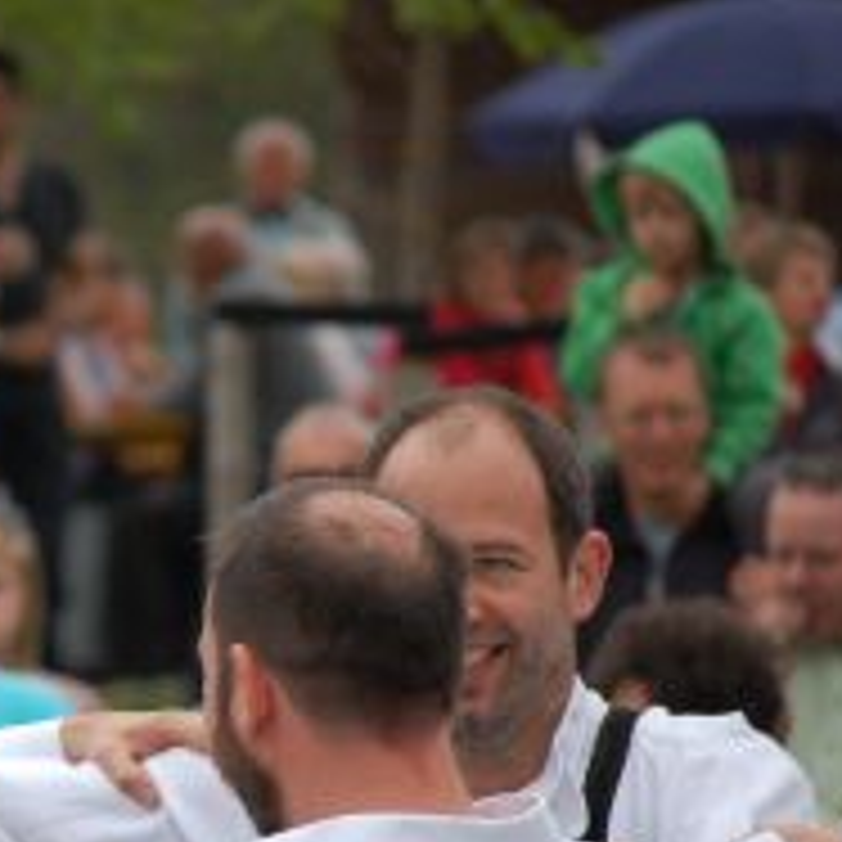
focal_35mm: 409
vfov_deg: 4.3
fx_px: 11255
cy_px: 594
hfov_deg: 4.3
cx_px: 41
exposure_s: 1/640
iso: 400
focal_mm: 150
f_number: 5.3
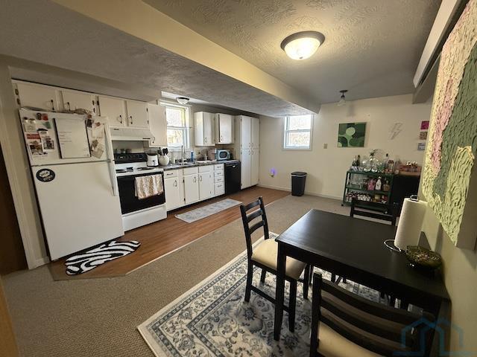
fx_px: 193
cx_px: 238
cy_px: 178
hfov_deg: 102.1
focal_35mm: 14
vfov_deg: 85.7
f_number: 2.2
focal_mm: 2.22
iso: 640
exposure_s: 1/120
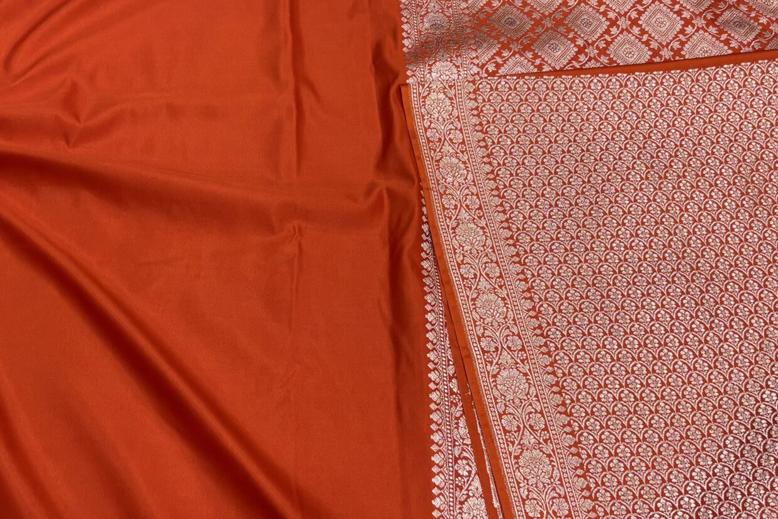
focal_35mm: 56
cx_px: 271
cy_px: 219
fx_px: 1210
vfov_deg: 24.2
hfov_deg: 35.4
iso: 125
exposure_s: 1/100
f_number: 1.6
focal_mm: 5.96
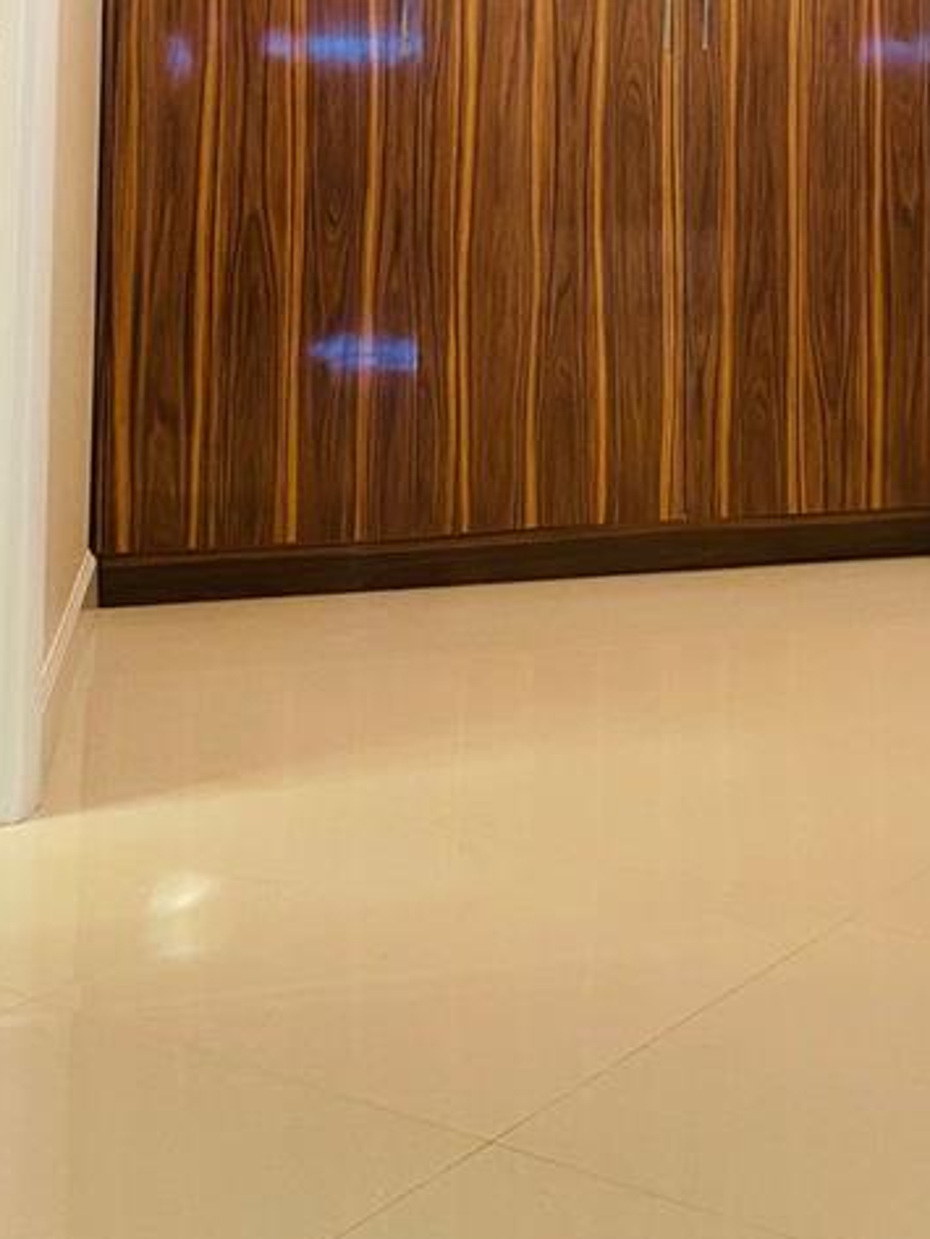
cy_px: -210
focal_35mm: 66
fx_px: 2363
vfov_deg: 26.4
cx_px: 833
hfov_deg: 21.8
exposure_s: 1/60
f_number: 1.8
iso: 125
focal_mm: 4.25
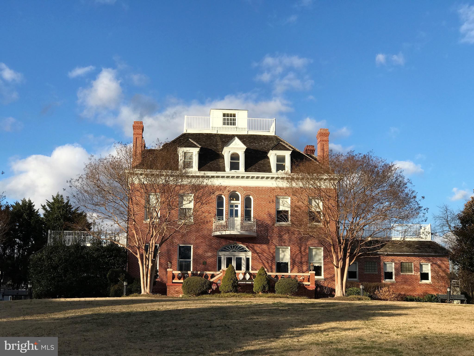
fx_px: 781
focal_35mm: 57
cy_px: 178
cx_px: 237
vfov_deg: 25.7
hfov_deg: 33.8
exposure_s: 1/567
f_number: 2.8
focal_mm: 6.6
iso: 20
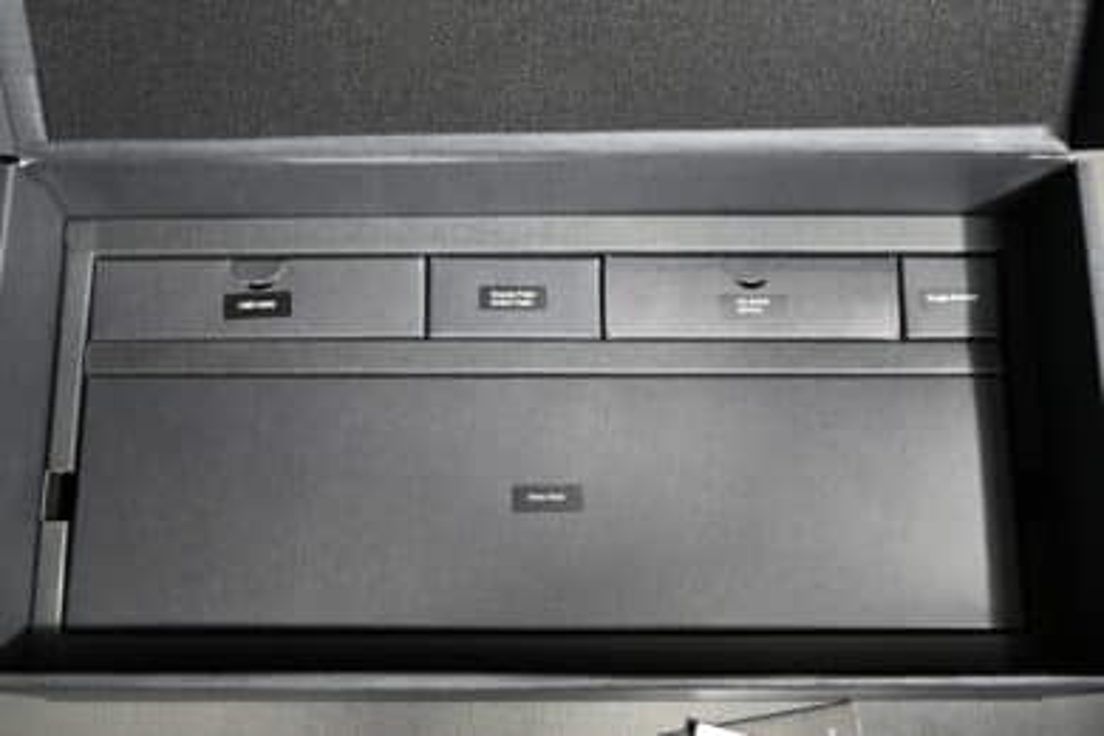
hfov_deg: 43.6
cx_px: 552
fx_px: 1380
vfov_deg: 29.9
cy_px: 368
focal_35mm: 45
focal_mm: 45
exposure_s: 1/50
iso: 1000
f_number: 7.1
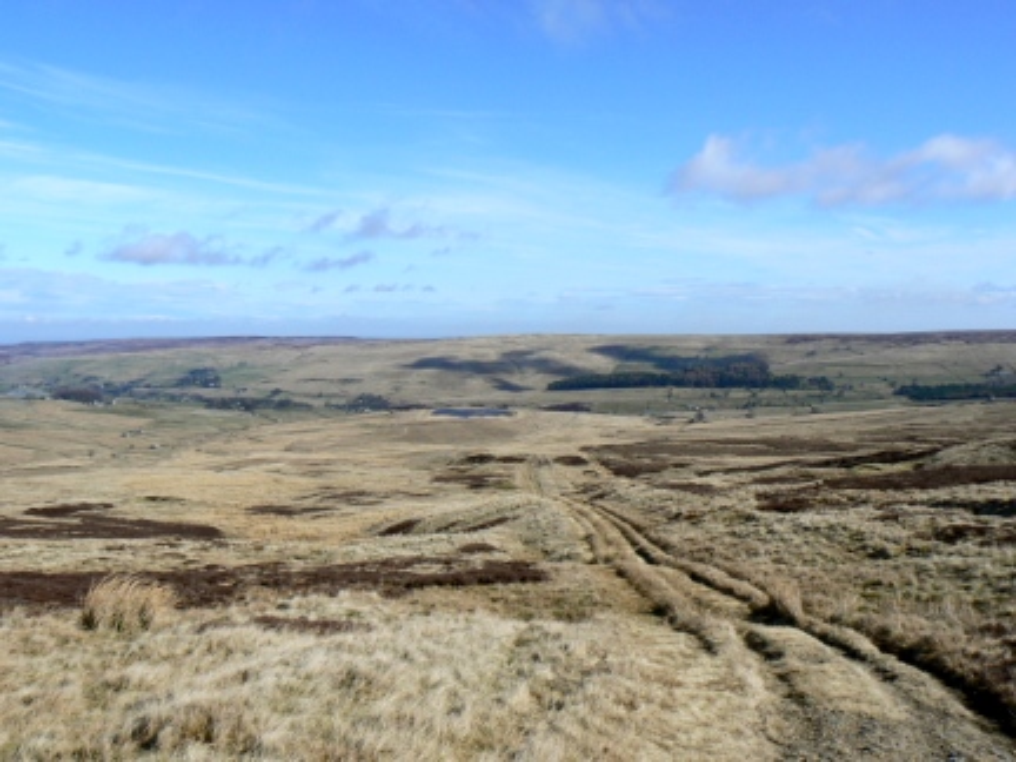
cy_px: 381
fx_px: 1057
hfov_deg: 51.4
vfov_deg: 39.7
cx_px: 508
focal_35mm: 36
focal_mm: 6
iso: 80
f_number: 8
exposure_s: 1/400
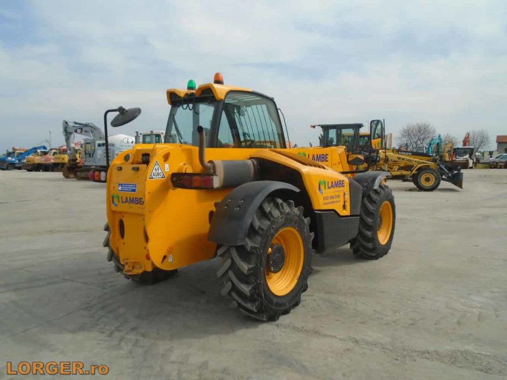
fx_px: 381
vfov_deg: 53.1
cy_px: 190
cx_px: 254
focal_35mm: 26
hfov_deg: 67.3
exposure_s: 1/250
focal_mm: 4.6
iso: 100
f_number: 8
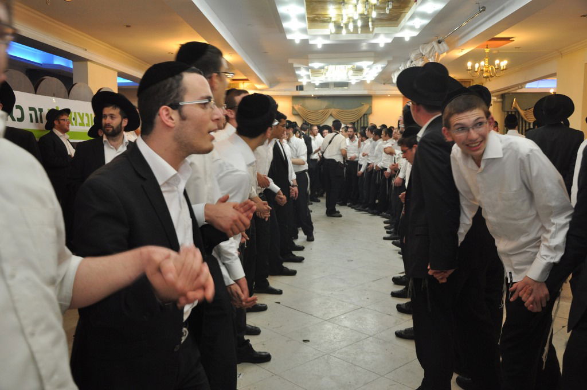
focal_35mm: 32
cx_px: 294
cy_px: 195
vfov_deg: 41.6
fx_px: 513
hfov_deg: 59.6
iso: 640
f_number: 5.6
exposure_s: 1/60
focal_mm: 21
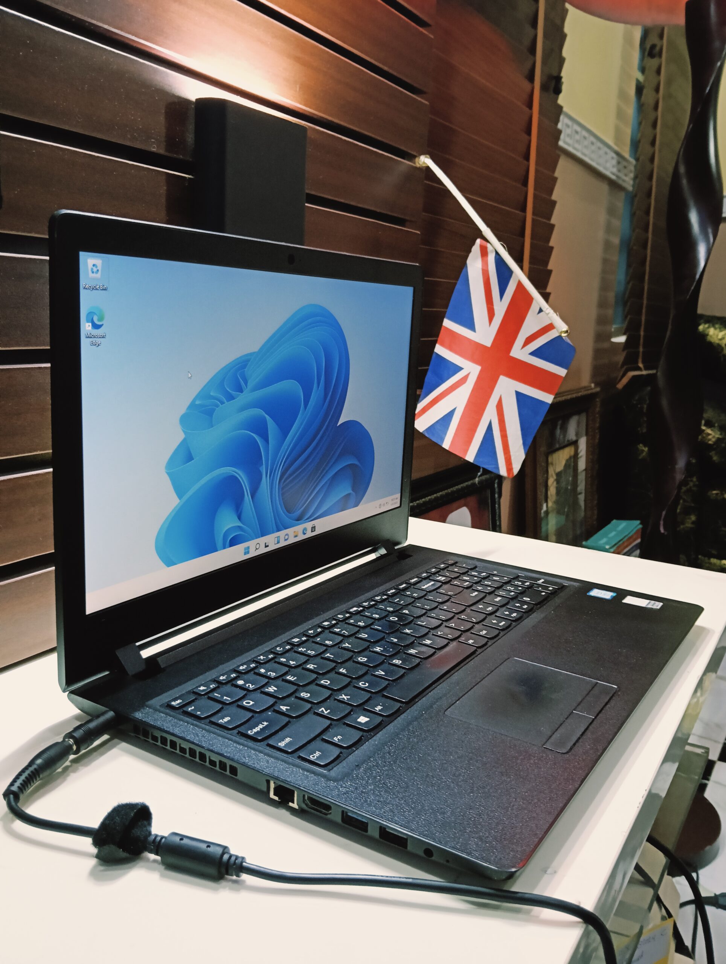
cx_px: 363
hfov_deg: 51.5
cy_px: 482
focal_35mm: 27
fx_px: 753
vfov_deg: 65.2
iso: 800
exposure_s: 1/33.3
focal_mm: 3.98
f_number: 1.8
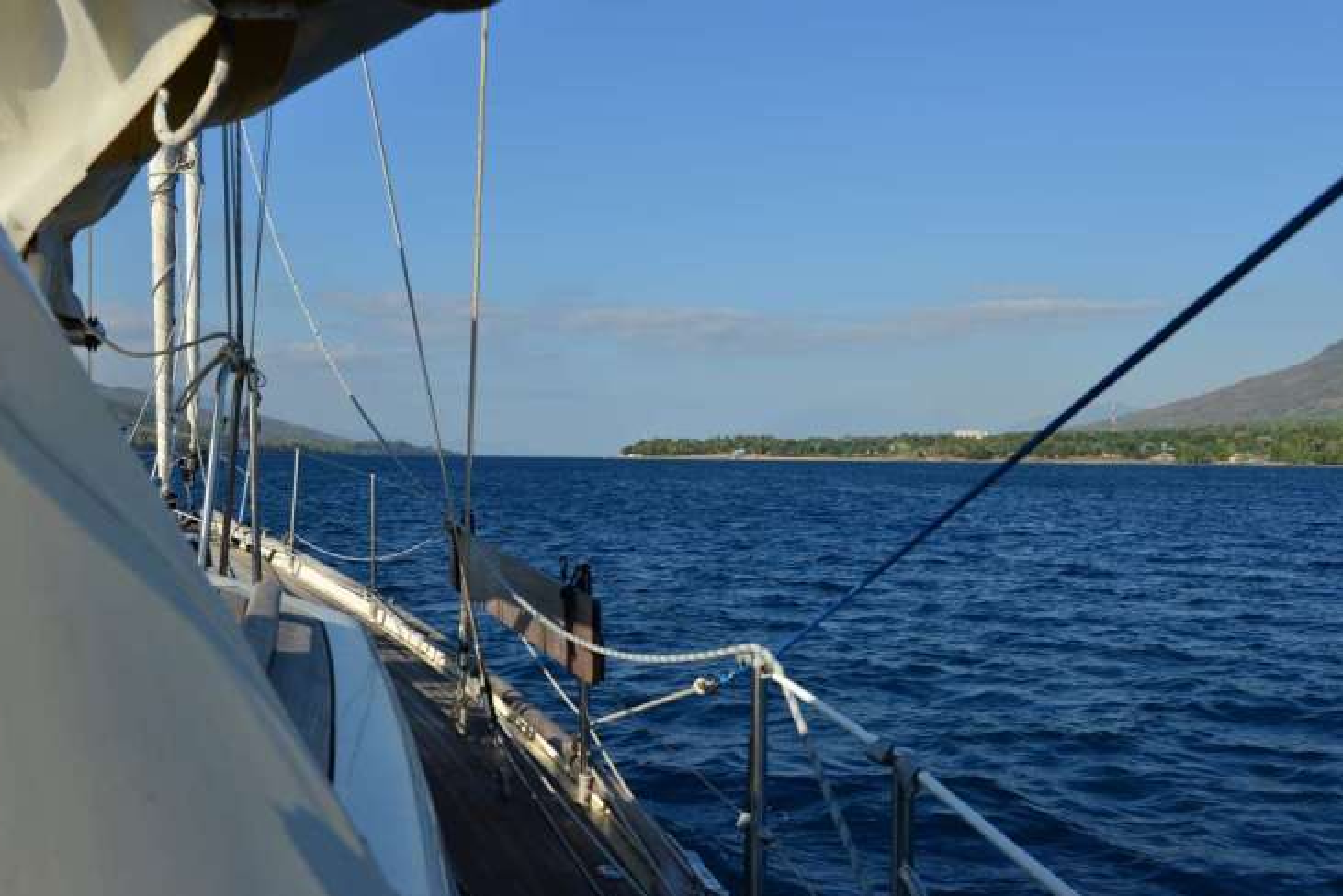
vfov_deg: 37.9
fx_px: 1306
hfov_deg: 54.4
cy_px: 430
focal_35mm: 35
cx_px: 647
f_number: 11
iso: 250
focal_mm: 32
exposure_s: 1/500
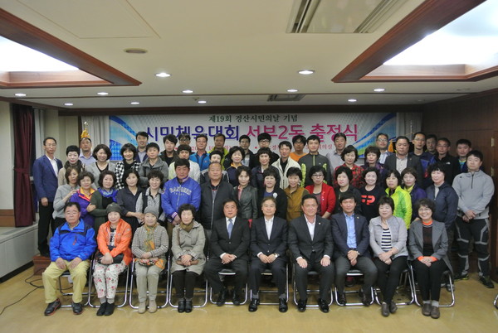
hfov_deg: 61.9
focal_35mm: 30
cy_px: 166
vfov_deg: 43.7
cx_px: 249
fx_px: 416
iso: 800
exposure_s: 1/50
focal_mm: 11.4
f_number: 3.5
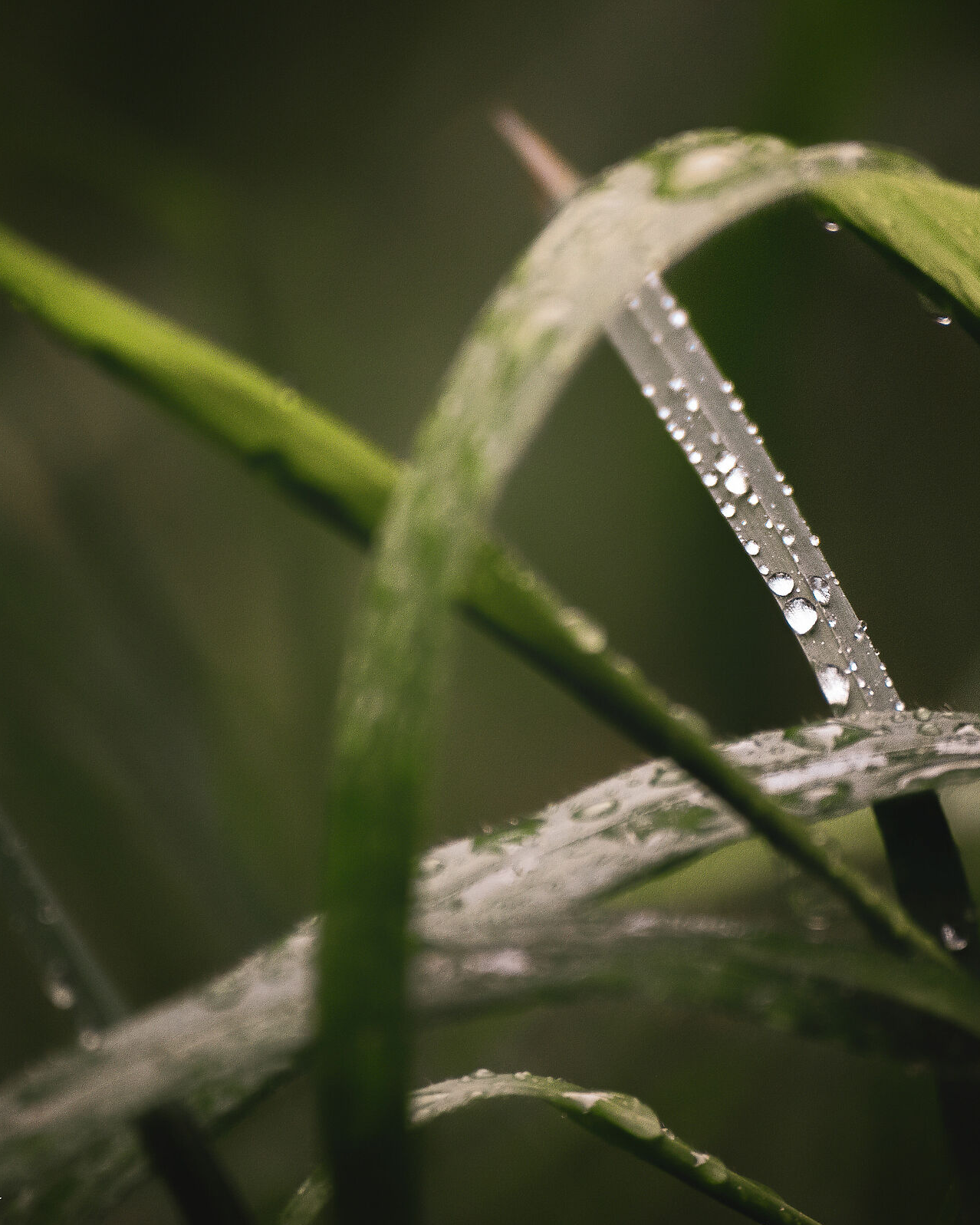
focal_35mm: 423
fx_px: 15333
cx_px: 512
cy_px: 613
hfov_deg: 3.7
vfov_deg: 4.6
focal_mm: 200
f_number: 5.6
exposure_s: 1/160
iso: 800
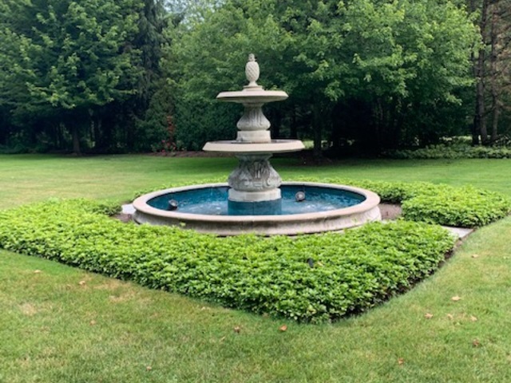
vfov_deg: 53.1
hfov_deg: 67.3
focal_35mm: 26
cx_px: 256
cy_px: 192
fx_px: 384
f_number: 1.8
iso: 25
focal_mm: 4.25
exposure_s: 1/164
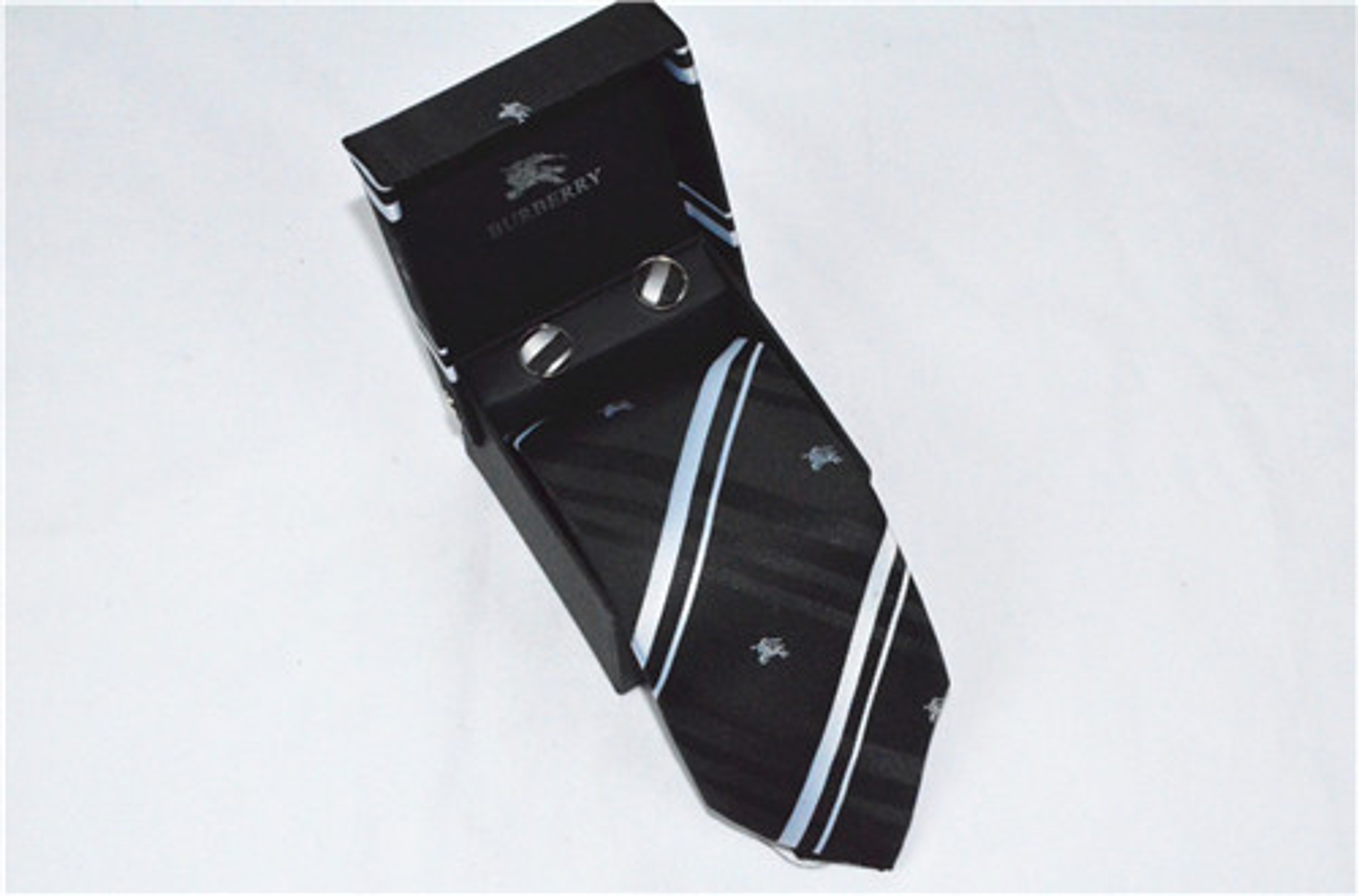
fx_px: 2538
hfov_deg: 30.0
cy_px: 448
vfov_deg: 20.0
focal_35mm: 68
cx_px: 679
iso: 6400
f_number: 29
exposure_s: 1/250
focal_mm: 45
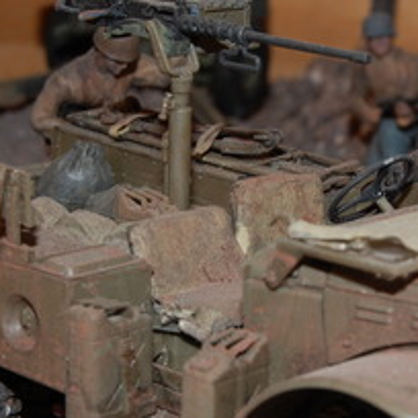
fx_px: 2049
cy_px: 258
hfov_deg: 11.6
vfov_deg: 11.6
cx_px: 264
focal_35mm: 150
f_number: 16
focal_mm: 48
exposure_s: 1/125
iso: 200
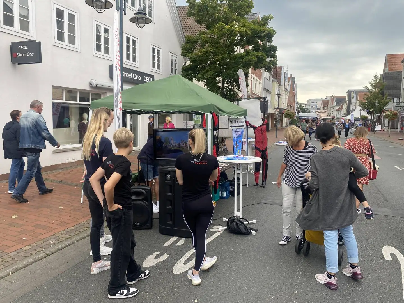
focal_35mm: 26
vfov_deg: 53.1
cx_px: 202
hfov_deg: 67.3
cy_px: 152
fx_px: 303
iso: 32
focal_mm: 4.25
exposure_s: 1/418
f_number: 1.8
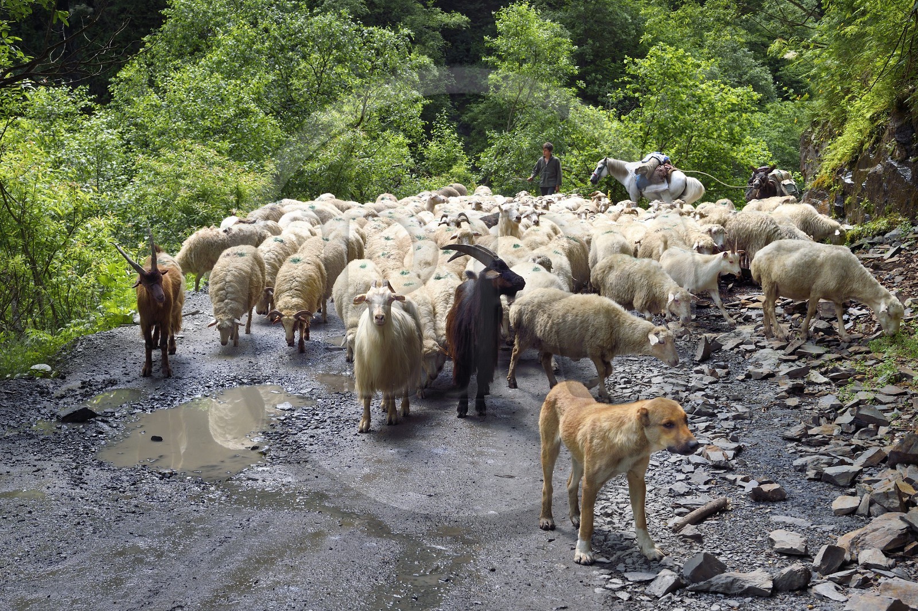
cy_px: 306
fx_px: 1275
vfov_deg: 27.0
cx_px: 459
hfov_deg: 39.6
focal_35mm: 50
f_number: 9
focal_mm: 50
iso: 400
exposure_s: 1/250
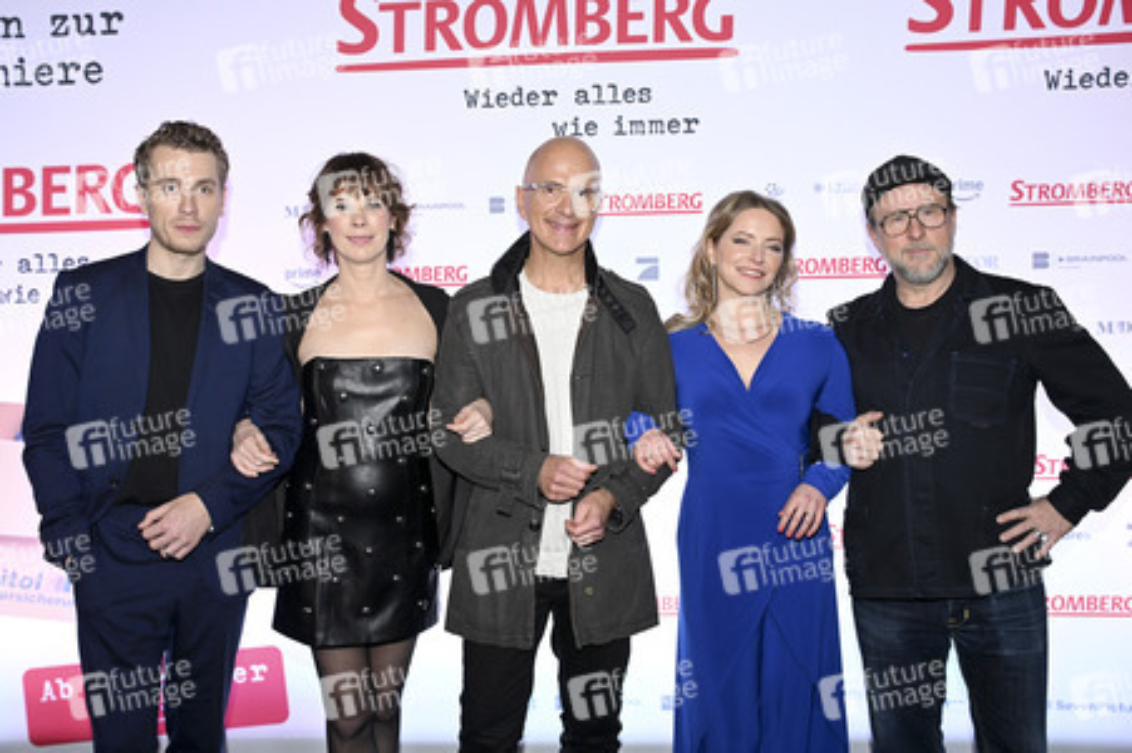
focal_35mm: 37
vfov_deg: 35.9
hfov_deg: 51.9
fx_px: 1163
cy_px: 376
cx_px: 566
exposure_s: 1/200
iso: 1600
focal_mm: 37
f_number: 4
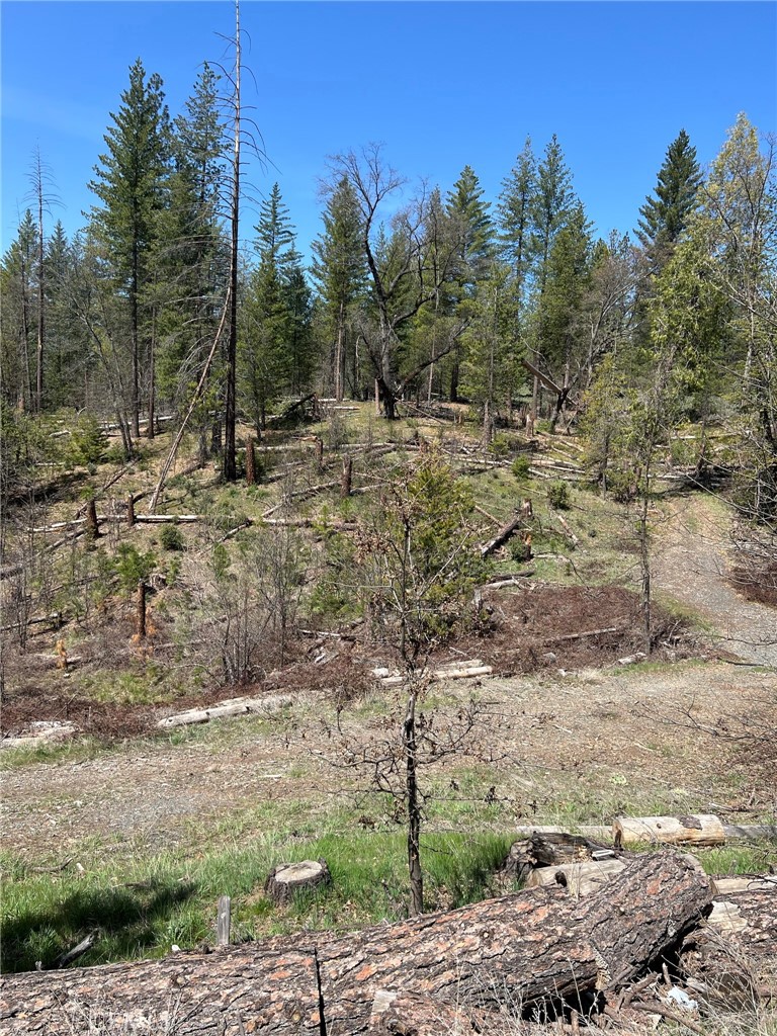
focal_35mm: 26
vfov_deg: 67.3
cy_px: 518
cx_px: 388
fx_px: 778
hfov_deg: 53.1
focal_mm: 5.7
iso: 50
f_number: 1.5
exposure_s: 1/2762
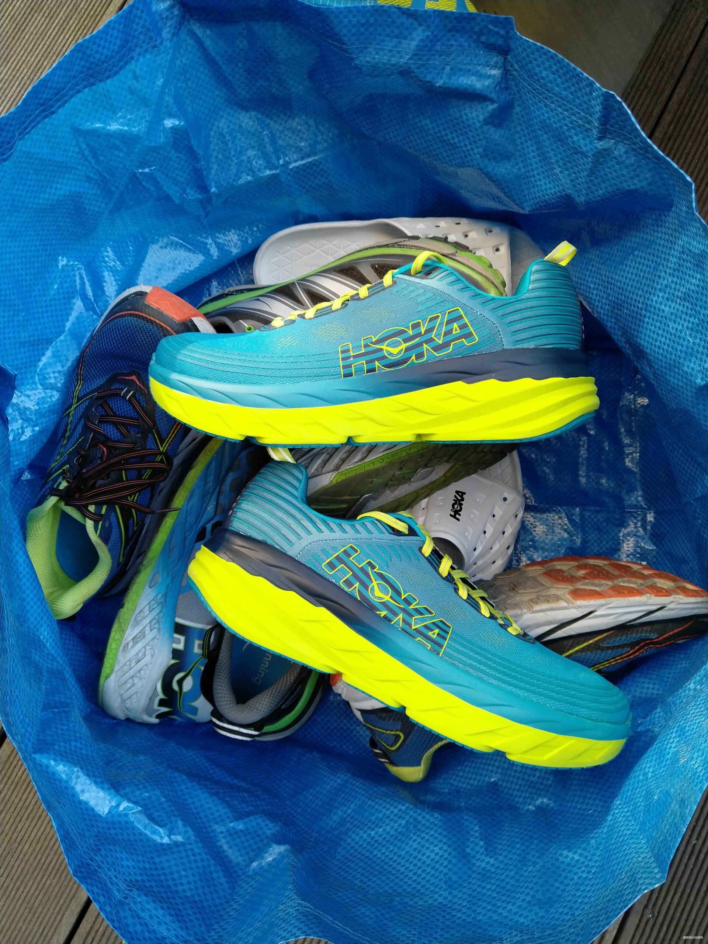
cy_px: 472
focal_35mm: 27
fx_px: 736
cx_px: 354
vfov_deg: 65.3
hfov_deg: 51.4
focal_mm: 3.95
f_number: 1.8
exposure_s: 1/100
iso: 112
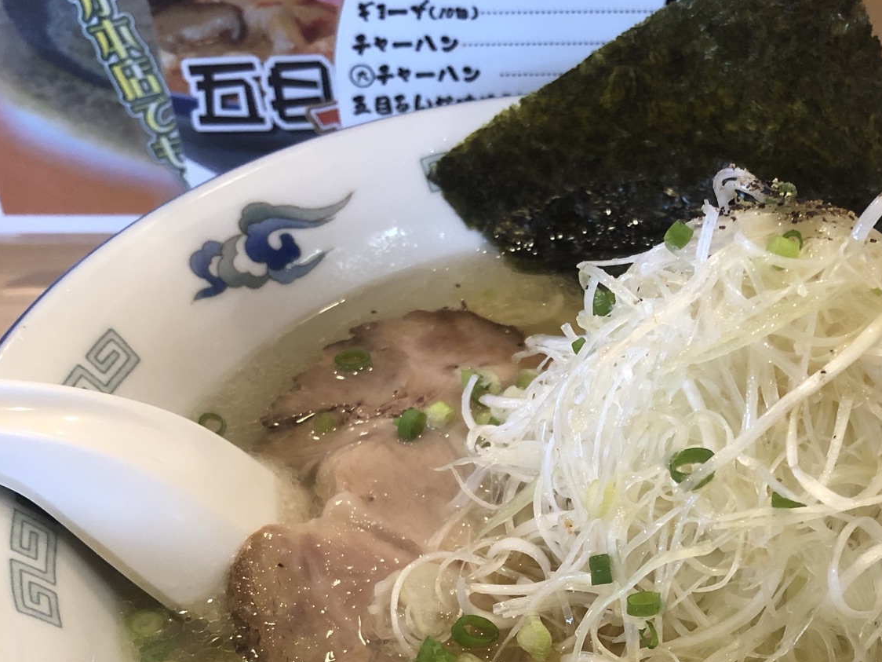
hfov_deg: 36.6
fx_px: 1299
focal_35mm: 51
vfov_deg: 27.8
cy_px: 551
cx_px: 662
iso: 64
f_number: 1.8
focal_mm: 3.99
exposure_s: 1/17
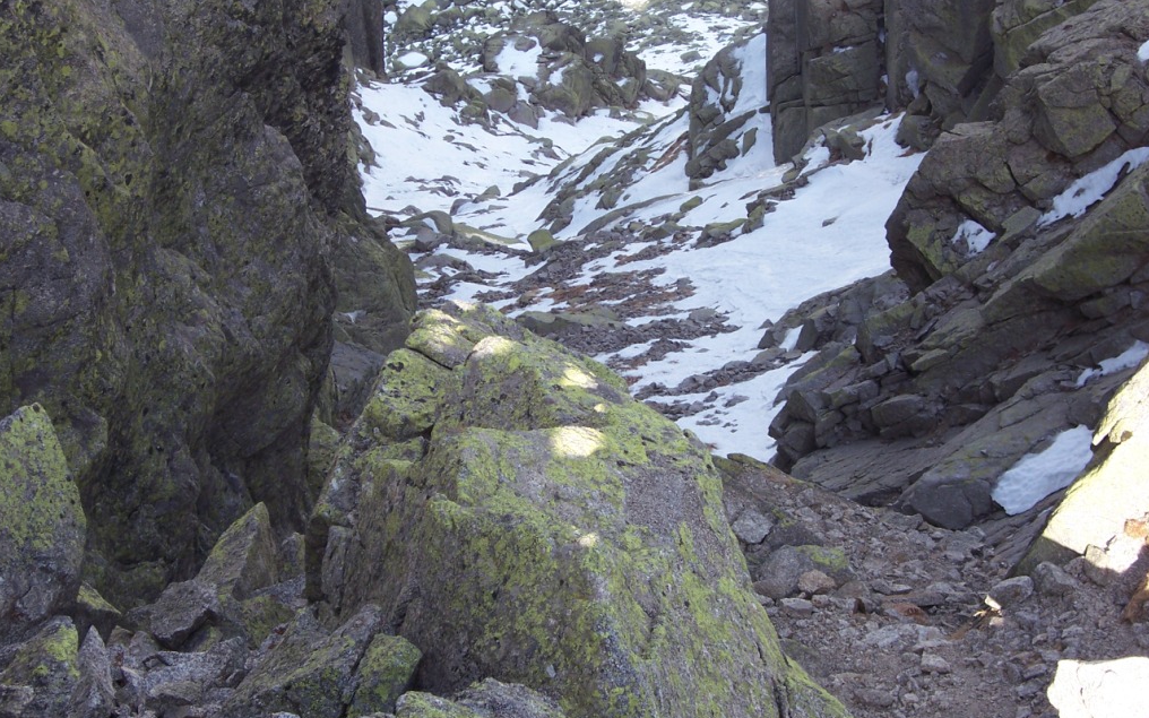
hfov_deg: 26.5
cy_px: 287
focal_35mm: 78
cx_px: 572
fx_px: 2442
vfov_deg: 16.7
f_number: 4.8
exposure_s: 1/180
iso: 80
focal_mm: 12.1
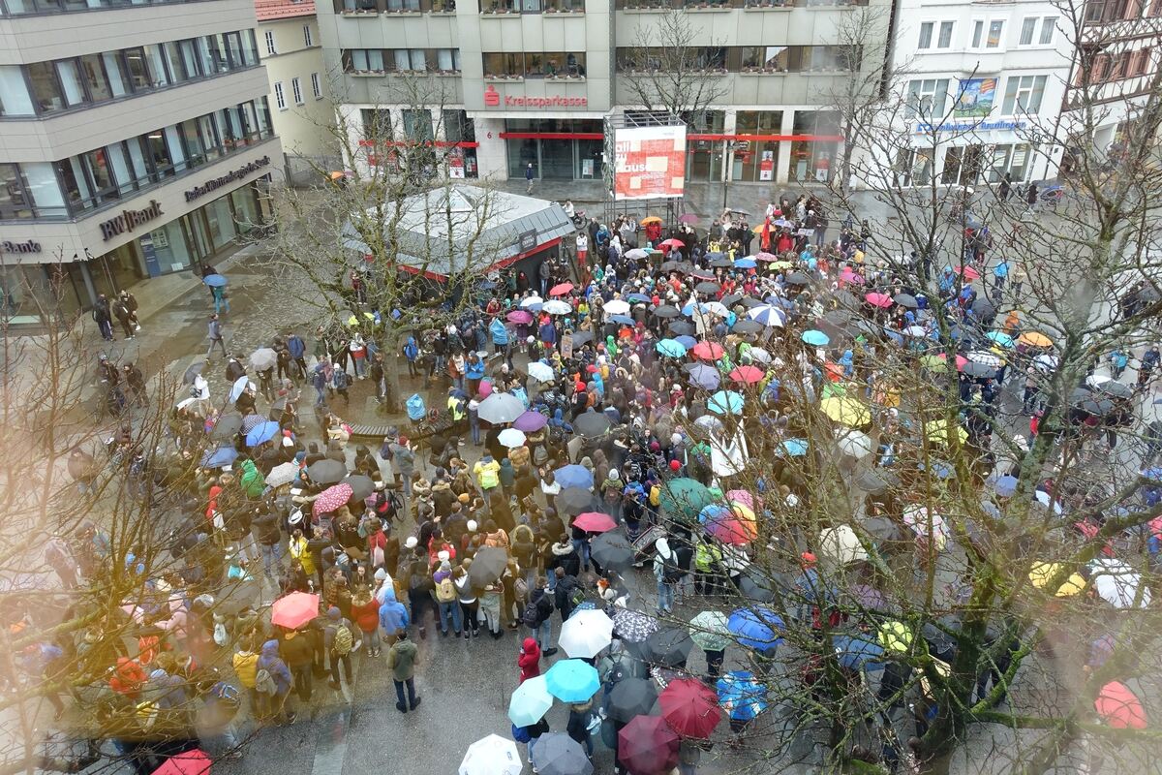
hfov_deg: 73.7
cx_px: 581
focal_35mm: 24
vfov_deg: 53.1
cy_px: 388
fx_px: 775
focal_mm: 8.8
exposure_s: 1/125
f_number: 4
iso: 400
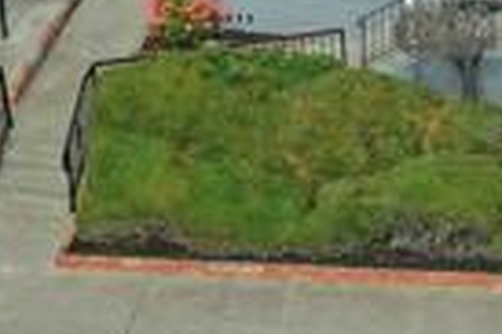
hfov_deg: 15.7
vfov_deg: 10.0
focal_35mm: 131
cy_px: -207
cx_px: 253
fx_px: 1825
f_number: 5.6
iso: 100
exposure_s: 1/500
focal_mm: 10.26
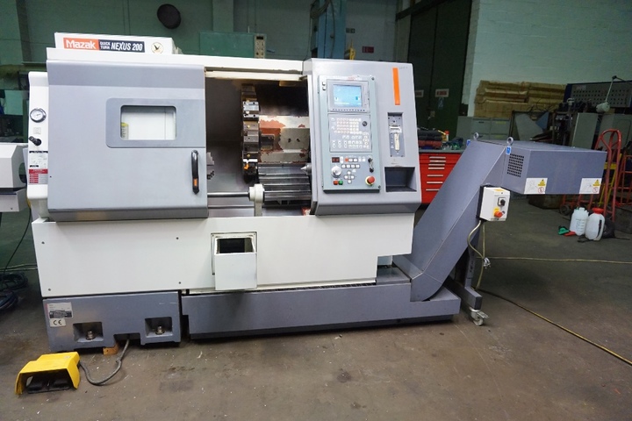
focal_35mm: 24
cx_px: 316
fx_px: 421
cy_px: 210
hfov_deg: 73.7
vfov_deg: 53.1
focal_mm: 16
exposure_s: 1/160
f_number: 3.5
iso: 2000
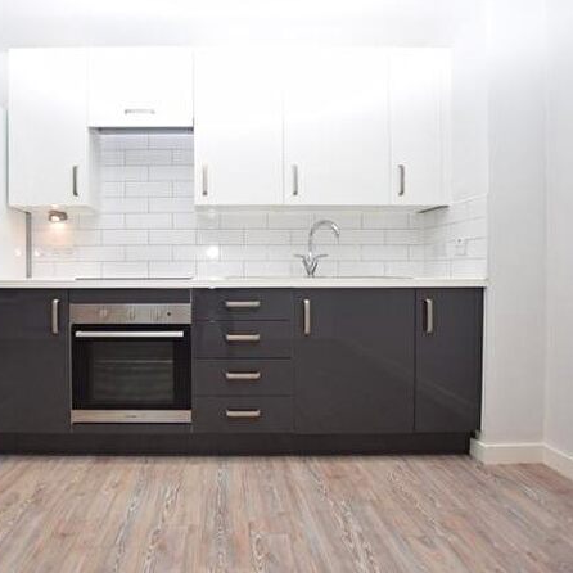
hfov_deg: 73.2
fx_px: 375
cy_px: 276
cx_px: 206
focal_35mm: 20
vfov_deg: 74.8
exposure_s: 1/60
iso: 100
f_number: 3.5
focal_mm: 10
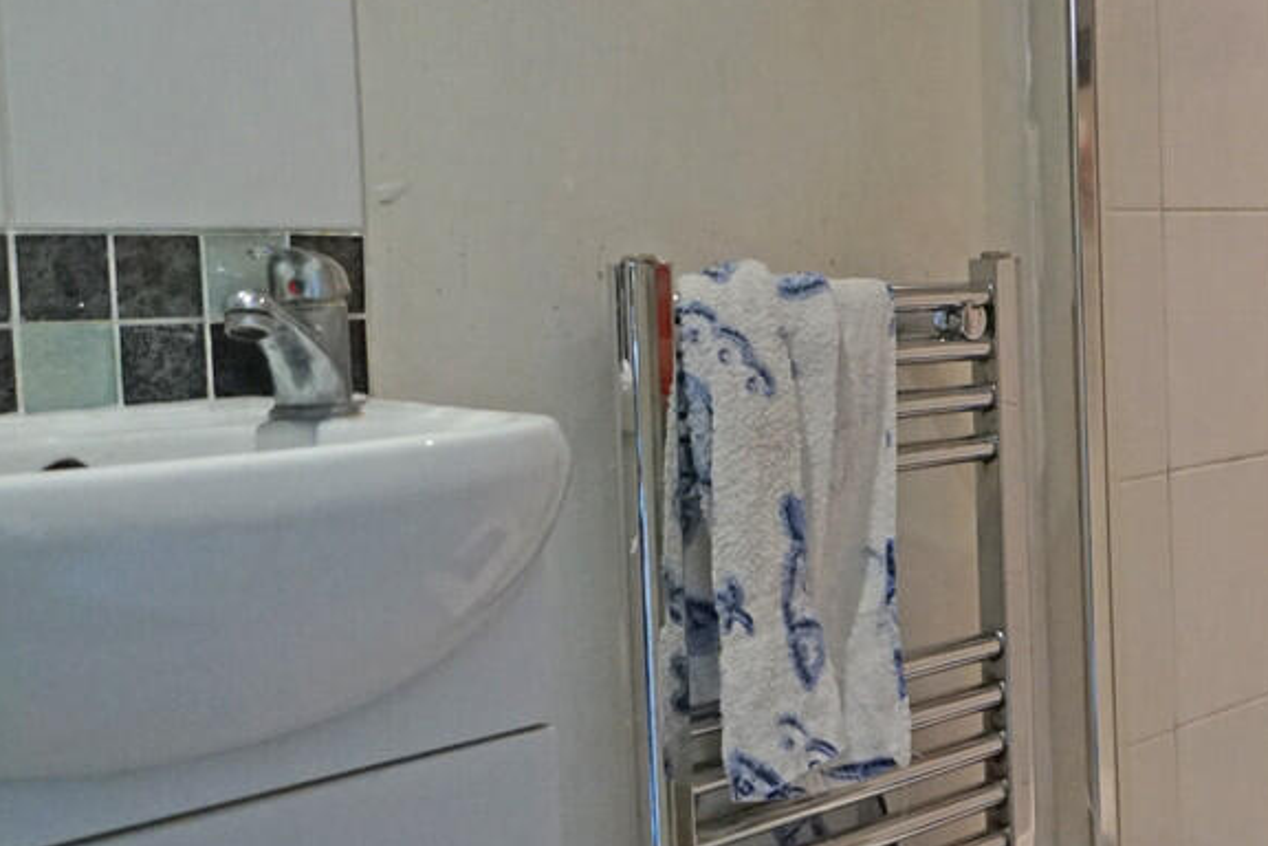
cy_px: 406
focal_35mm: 48
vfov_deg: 28.1
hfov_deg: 40.4
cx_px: 876
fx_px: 1691
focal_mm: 18
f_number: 4
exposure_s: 1/160
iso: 2500
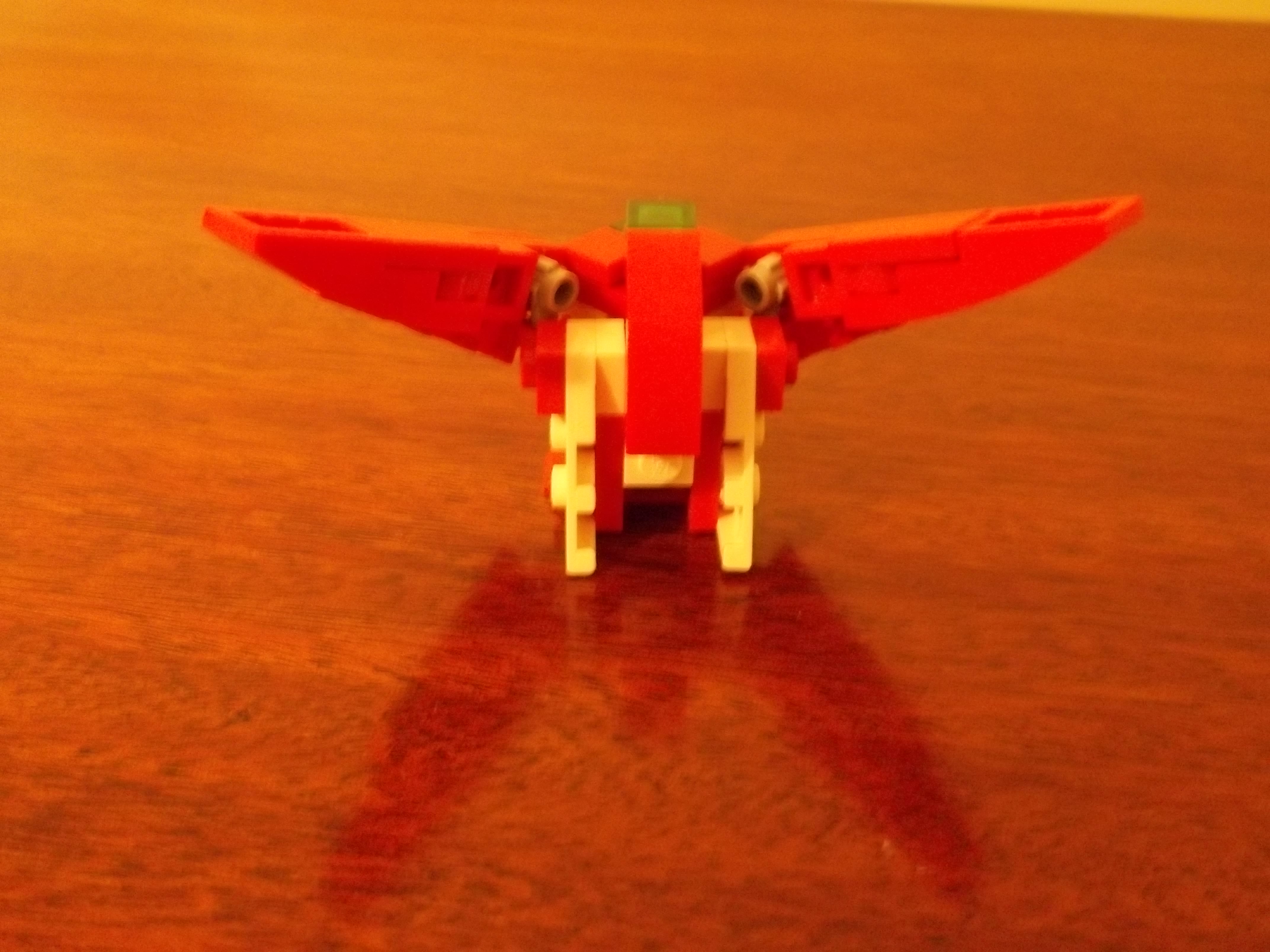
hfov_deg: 51.4
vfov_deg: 39.7
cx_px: 635
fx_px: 1321
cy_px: 476
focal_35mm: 36
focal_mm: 6.5
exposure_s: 1/8
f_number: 3.1
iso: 320
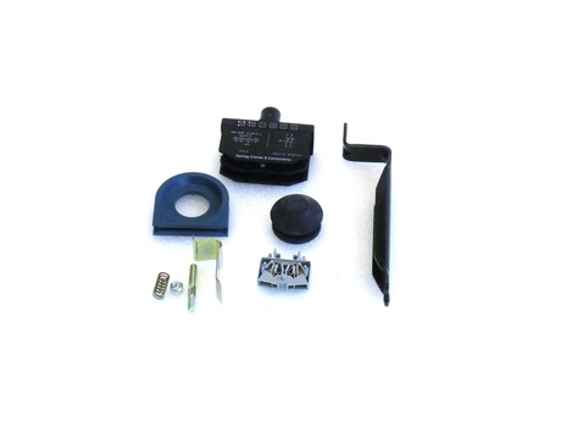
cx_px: 280
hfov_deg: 26.7
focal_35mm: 73
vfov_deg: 20.2
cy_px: 210
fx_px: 1183
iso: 160
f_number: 4.7
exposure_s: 1/80
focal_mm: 13.02
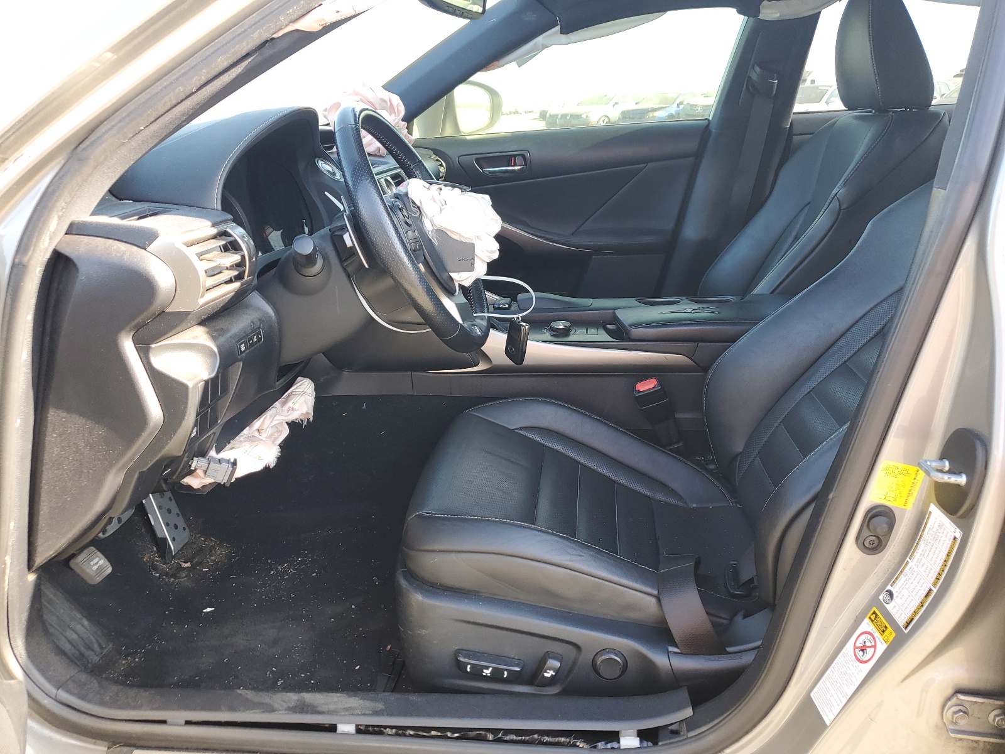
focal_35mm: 26
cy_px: 377
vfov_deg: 53.1
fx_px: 755
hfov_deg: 67.3
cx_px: 502
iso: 50
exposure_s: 1/130
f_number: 1.5
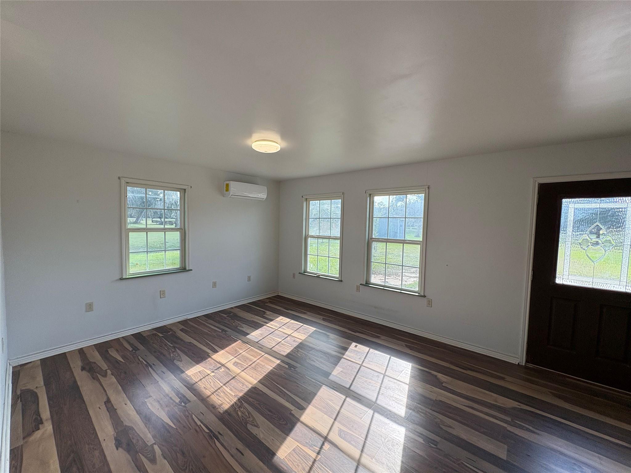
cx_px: 316
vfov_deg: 85.7
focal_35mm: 14
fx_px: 255
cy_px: 236
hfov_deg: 102.1
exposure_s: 1/249
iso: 64
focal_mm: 2.22
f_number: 2.2
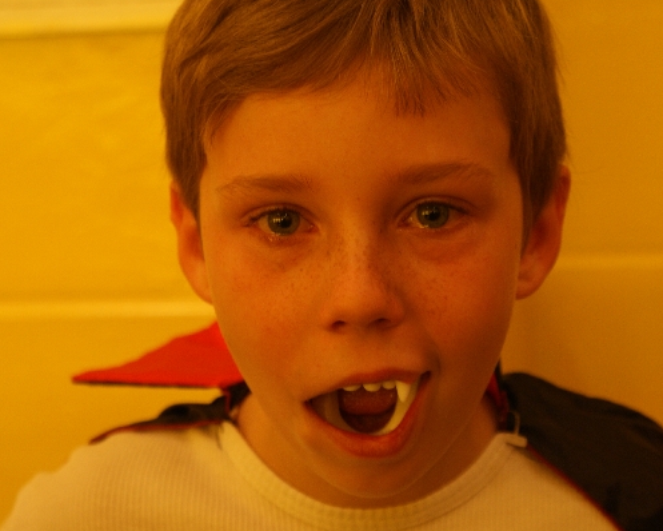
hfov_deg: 20.5
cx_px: 350
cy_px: 267
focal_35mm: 94
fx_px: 1837
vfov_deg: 16.4
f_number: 5.6
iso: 320
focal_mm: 55
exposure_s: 1/100
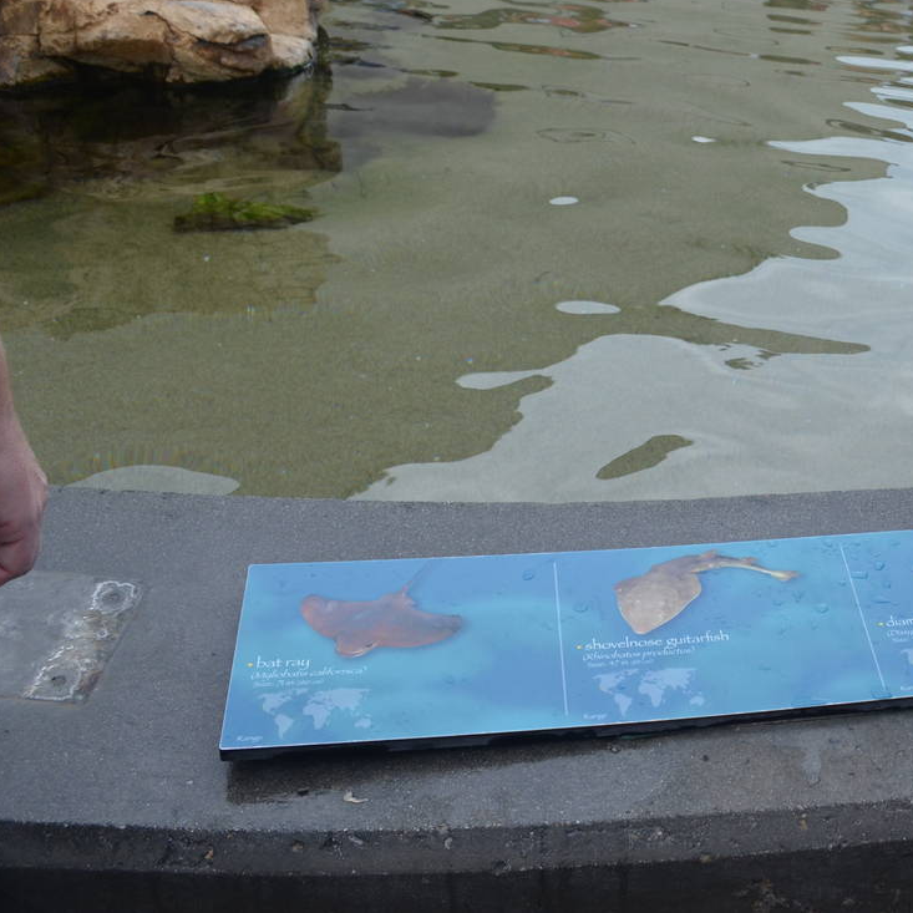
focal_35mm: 50
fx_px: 1492
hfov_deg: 31.7
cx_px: 891
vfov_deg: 33.5
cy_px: 254
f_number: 8
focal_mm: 18
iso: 200
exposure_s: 1/250
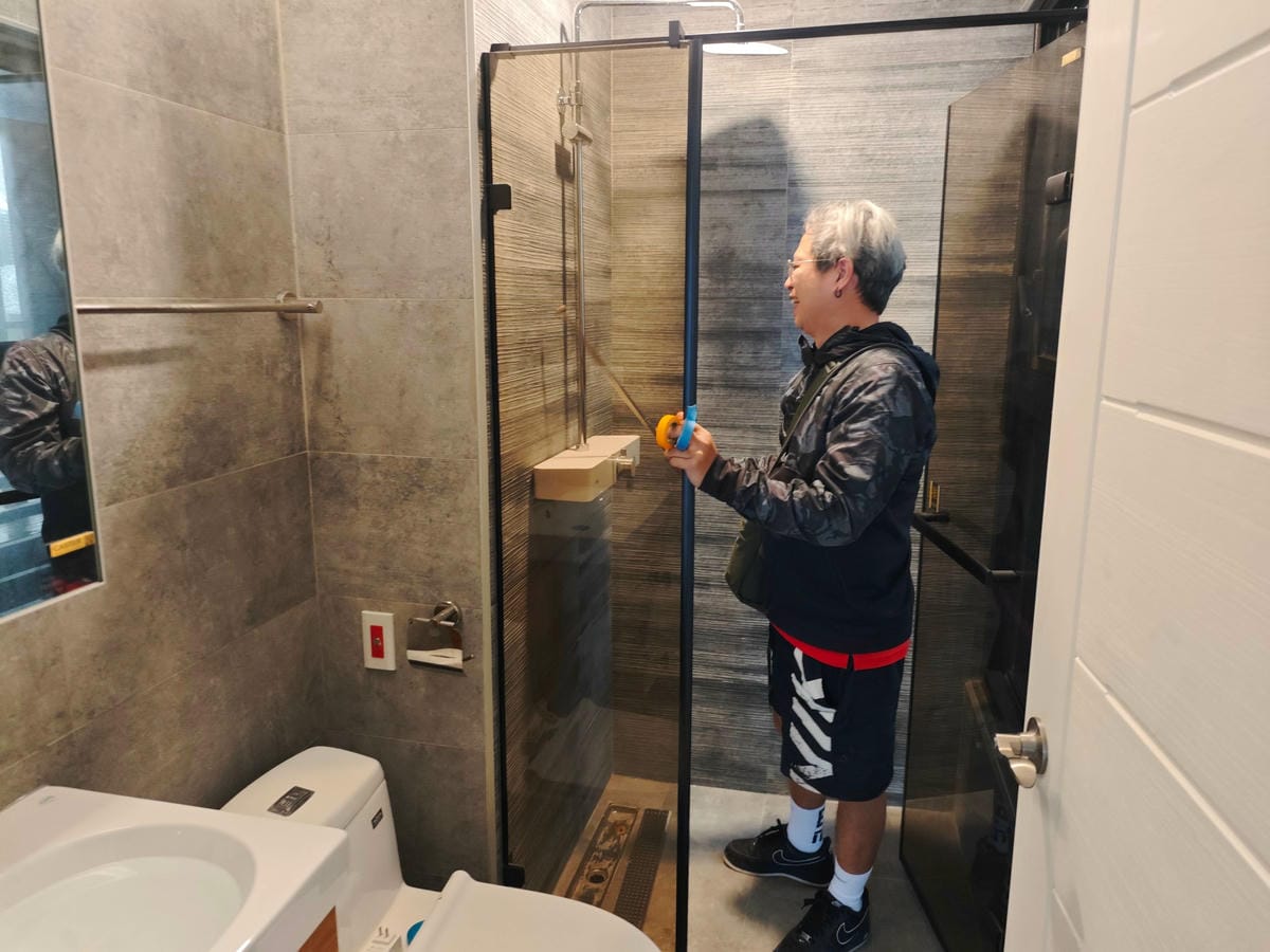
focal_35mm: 23
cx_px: 635
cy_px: 476
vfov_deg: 58.9
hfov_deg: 73.9
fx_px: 844
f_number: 1.63
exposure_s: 1/60
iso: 500
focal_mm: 8.72
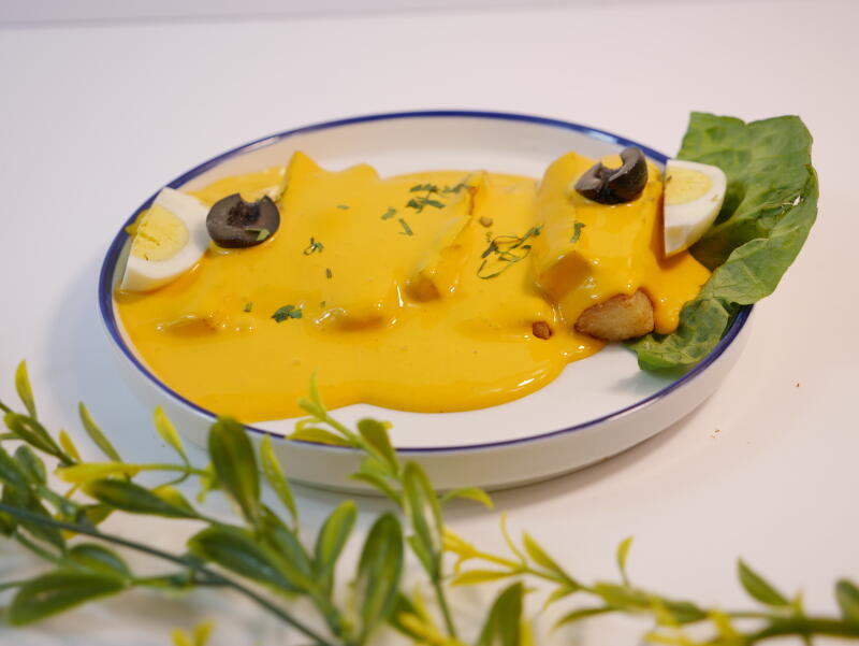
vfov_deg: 26.1
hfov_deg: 34.3
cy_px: 323
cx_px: 430
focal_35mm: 56
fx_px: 1390
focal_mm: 28
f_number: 3.5
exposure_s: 1/320
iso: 200
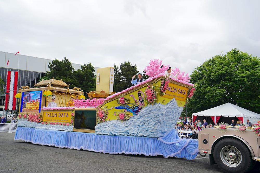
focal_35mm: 34
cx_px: 130
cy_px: 86
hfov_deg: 55.8
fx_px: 246
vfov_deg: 38.9
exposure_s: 1/640
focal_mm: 34
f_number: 5
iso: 100
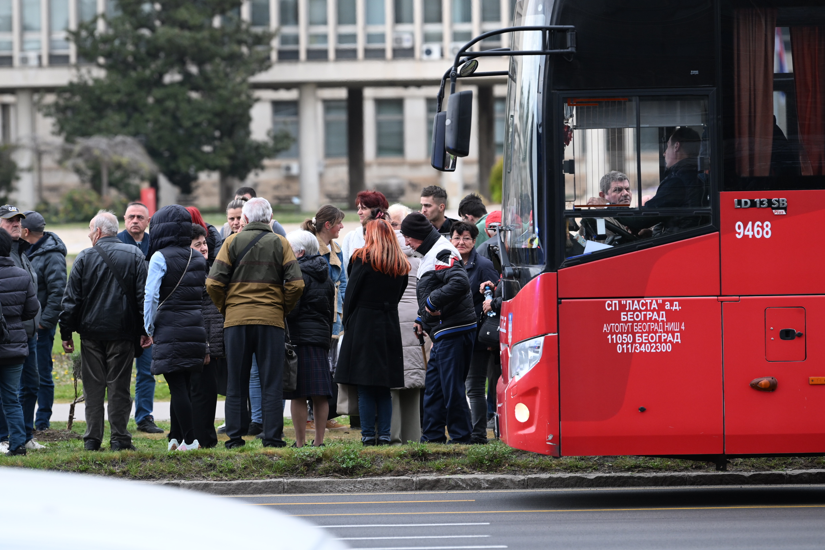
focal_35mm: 231
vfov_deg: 5.9
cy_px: 226
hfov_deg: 8.9
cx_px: 370
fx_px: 5293
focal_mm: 175
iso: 500
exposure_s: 1/400
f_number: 4
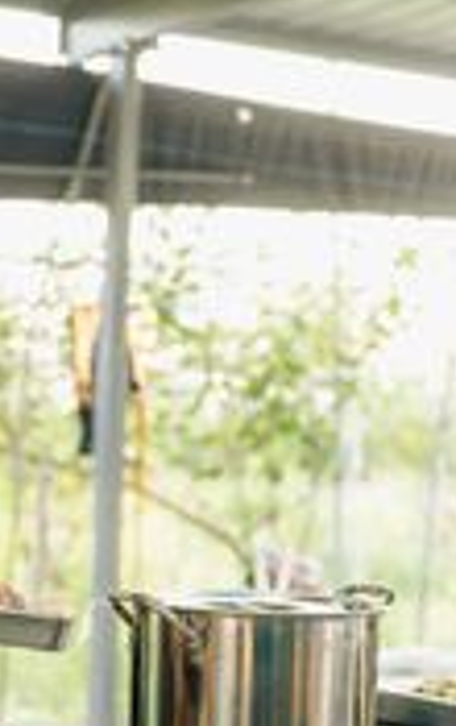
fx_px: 1980
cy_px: 471
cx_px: -174
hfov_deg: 12.6
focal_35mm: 100
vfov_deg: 20.7
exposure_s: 1/320
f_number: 2.2
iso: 800
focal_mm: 43
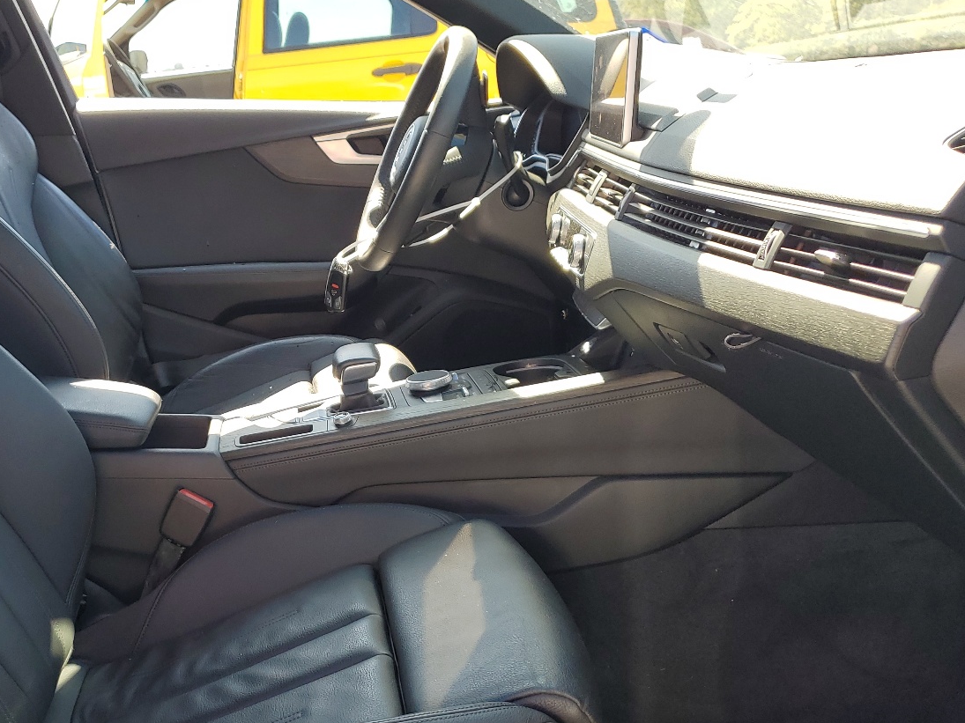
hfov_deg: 47.6
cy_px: 428
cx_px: 274
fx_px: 1059
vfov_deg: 37.6
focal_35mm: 38
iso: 50
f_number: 1.5
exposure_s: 1/370
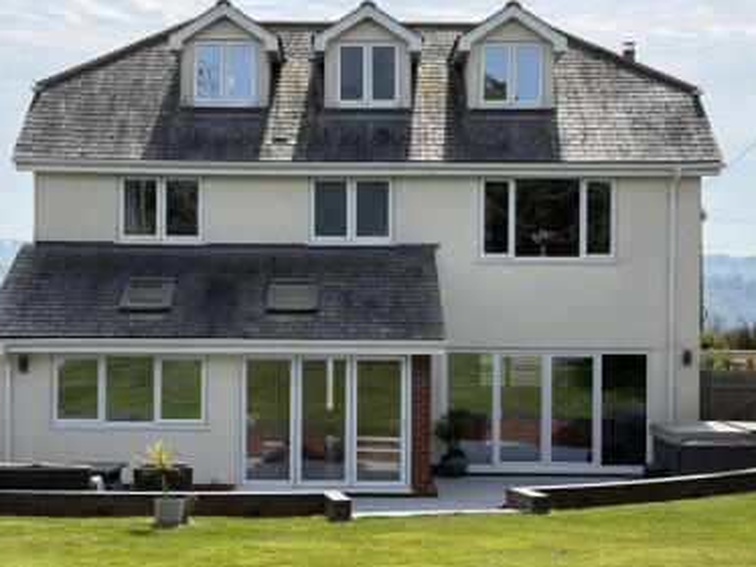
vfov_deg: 19.6
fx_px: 1638
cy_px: 311
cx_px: 364
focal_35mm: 75
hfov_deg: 26.0
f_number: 1.78
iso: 64
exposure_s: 1/4329
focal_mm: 6.76
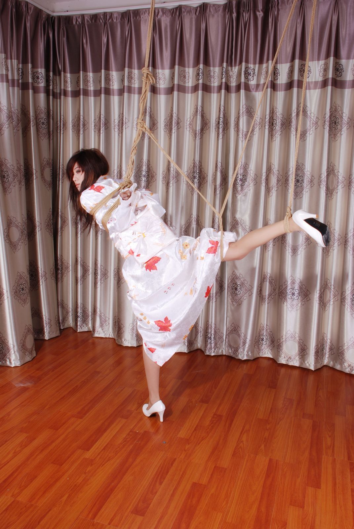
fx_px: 485
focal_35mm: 33
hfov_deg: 40.1
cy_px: 264
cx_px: 177
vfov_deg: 57.2
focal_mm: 22
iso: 100
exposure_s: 1/8
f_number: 8
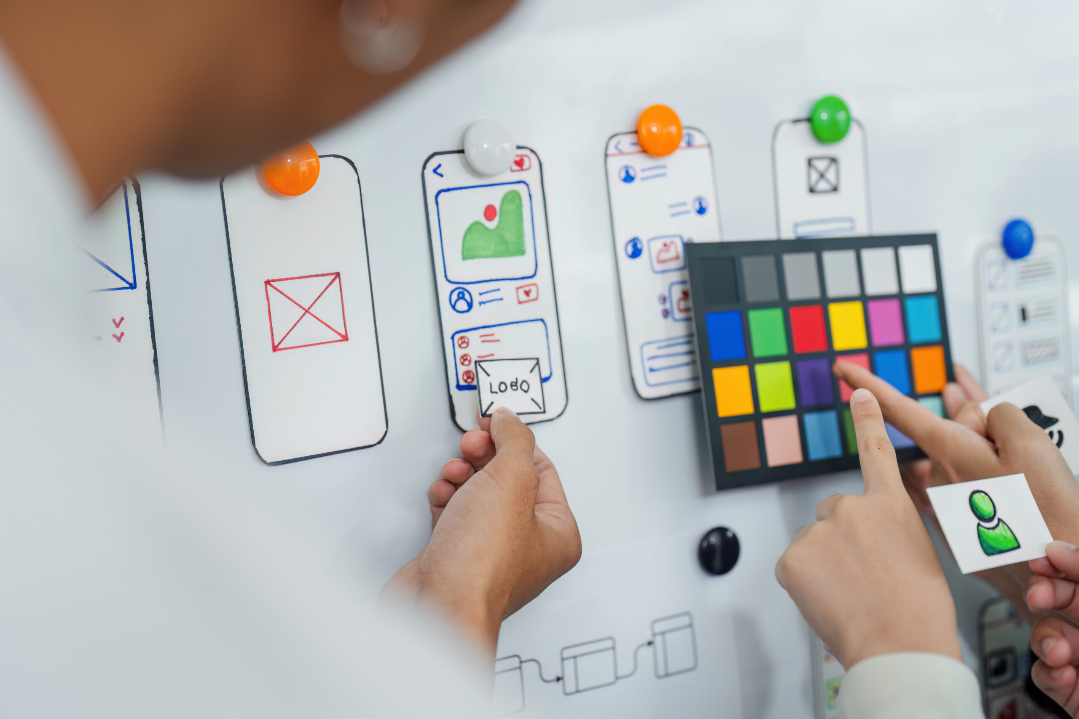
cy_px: 360
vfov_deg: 27.0
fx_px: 1499
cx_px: 540
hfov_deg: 39.6
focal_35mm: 50
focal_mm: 50
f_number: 2.8
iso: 500
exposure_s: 1/250
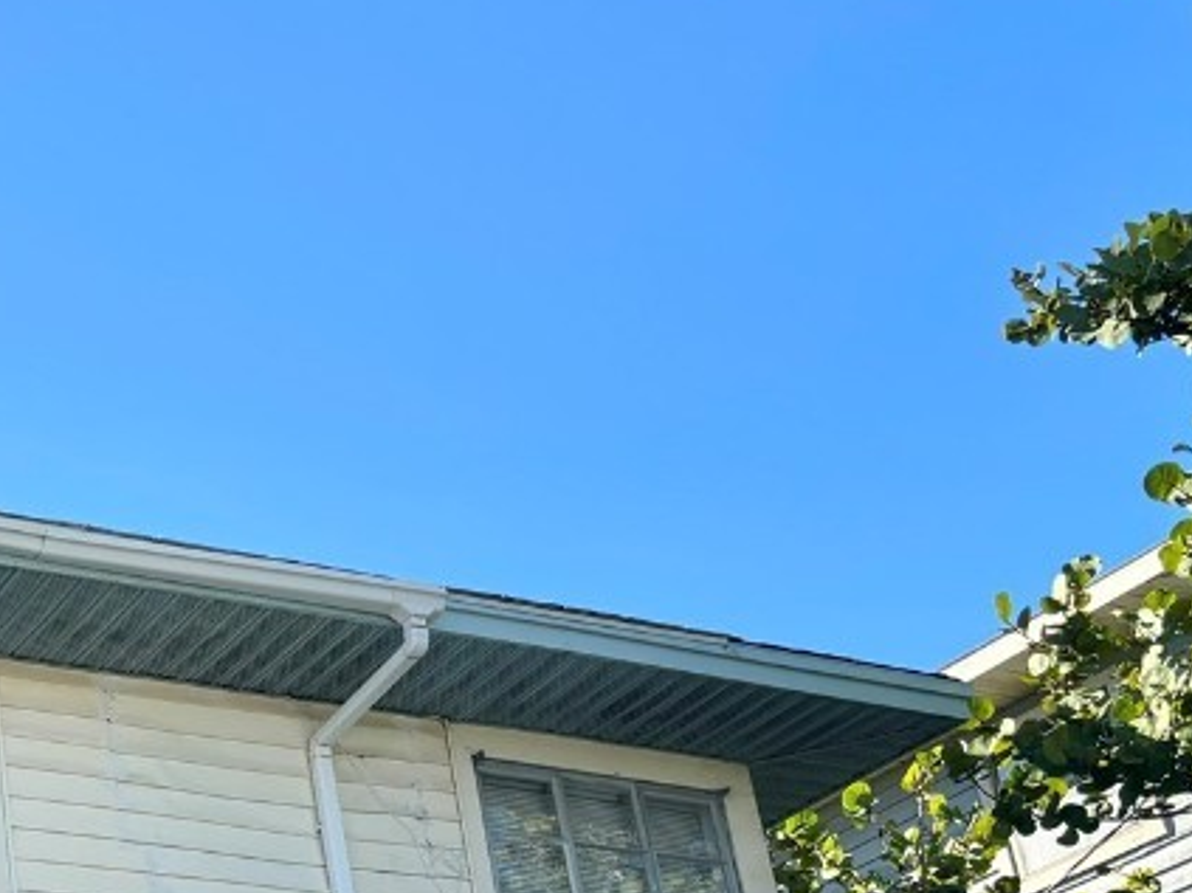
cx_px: -197
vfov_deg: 21.9
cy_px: 997
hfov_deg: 27.4
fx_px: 2169
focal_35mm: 63
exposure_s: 1/1949
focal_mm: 5.96
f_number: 1.6
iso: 50
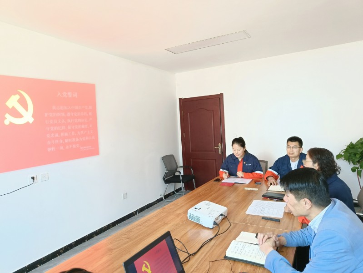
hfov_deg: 73.9
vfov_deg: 58.9
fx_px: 241
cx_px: 182
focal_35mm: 23
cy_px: 136
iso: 922
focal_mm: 5.59
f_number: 1.88
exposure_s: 1/50
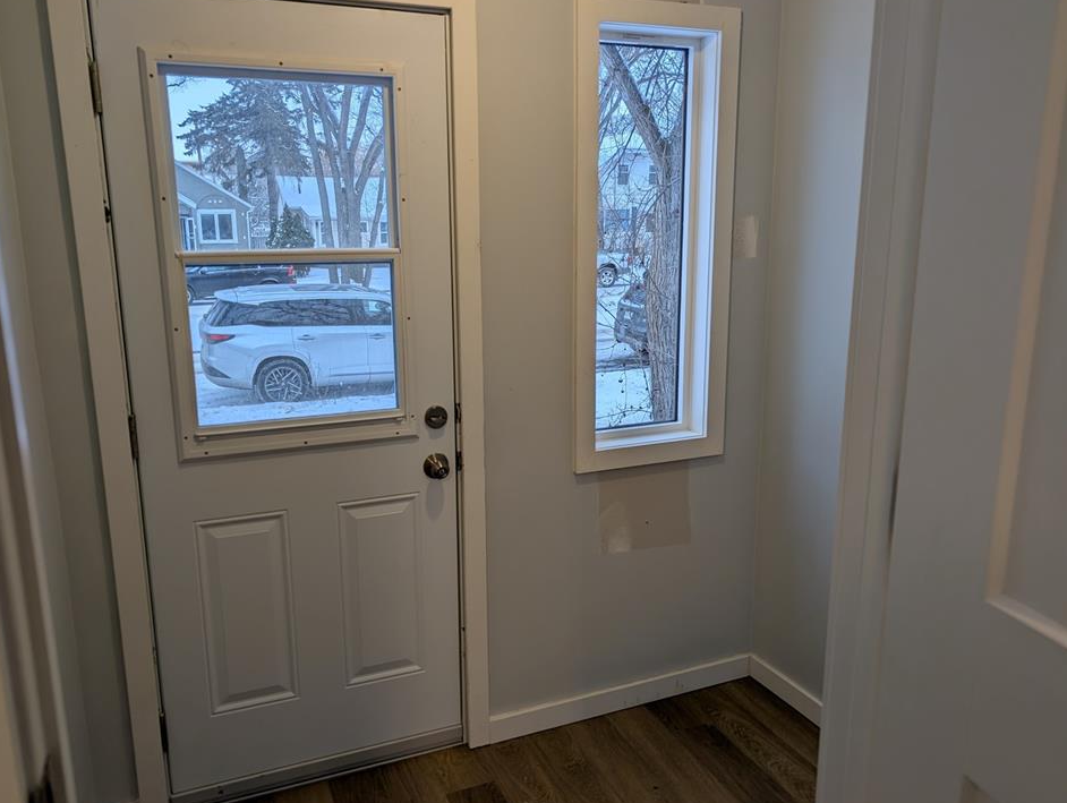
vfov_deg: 53.2
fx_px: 802
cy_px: 402
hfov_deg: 67.2
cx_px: 498
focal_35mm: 26
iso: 28
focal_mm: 6.9
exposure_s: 1/60
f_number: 1.68
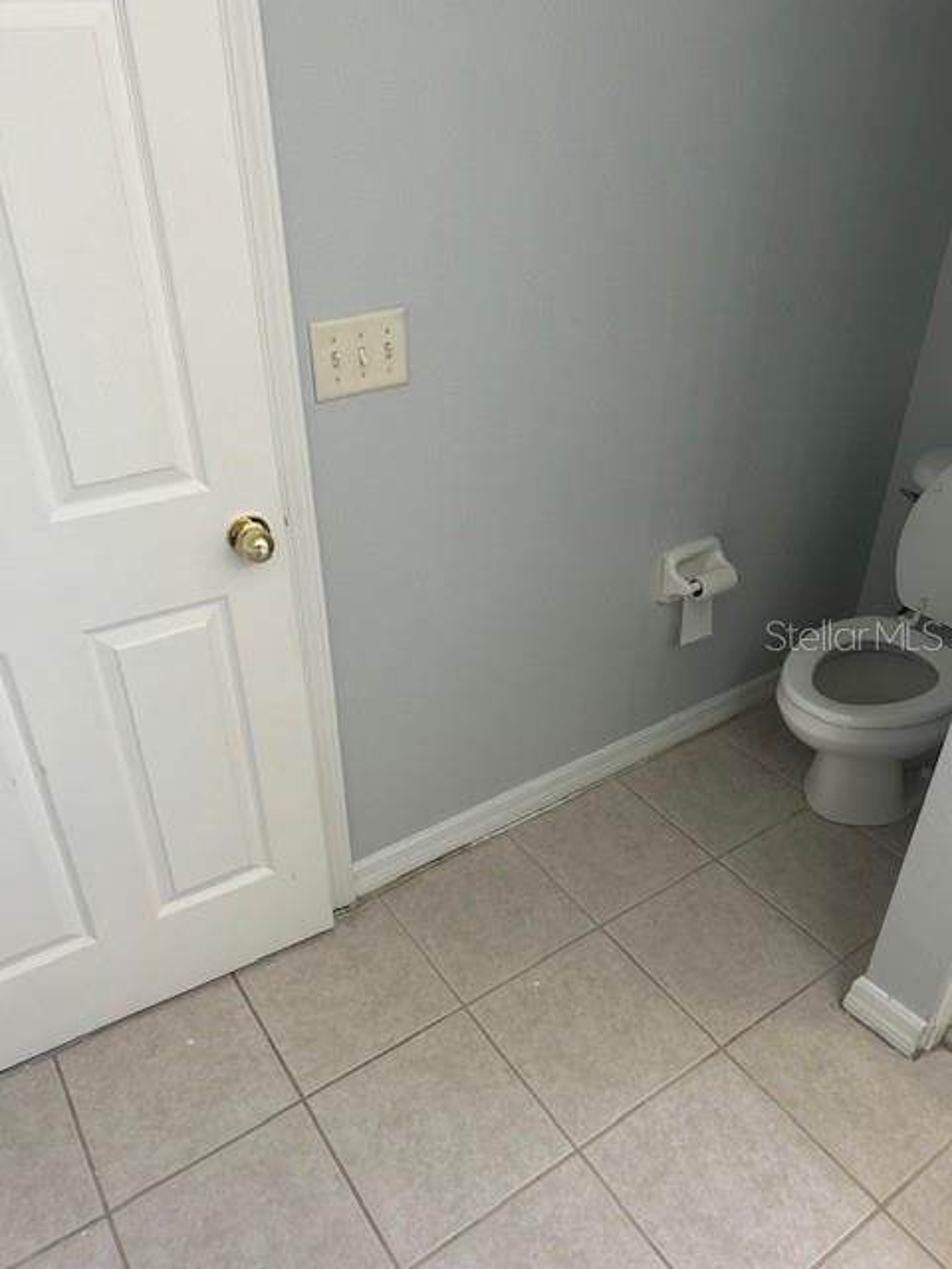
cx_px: 476
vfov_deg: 67.3
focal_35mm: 26
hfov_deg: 53.1
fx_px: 953
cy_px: 634
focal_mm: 5.7
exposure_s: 1/60
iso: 80
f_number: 1.5
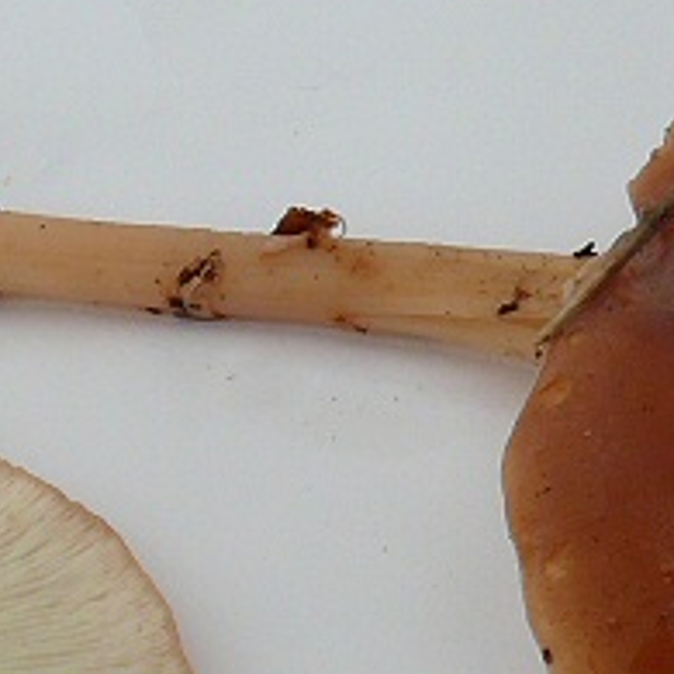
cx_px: 290
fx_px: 2798
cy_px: 321
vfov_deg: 13.7
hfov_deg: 13.7
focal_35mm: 127
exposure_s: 1.3
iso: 100
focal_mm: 7.4
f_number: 11
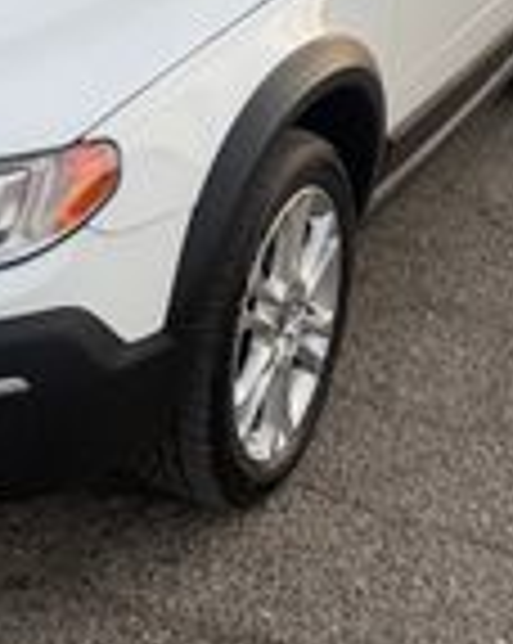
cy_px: 77
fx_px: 1122
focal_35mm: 59
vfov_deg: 30.7
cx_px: -9
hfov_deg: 24.5
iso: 80
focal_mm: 6.76
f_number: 1.78
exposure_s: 1/722
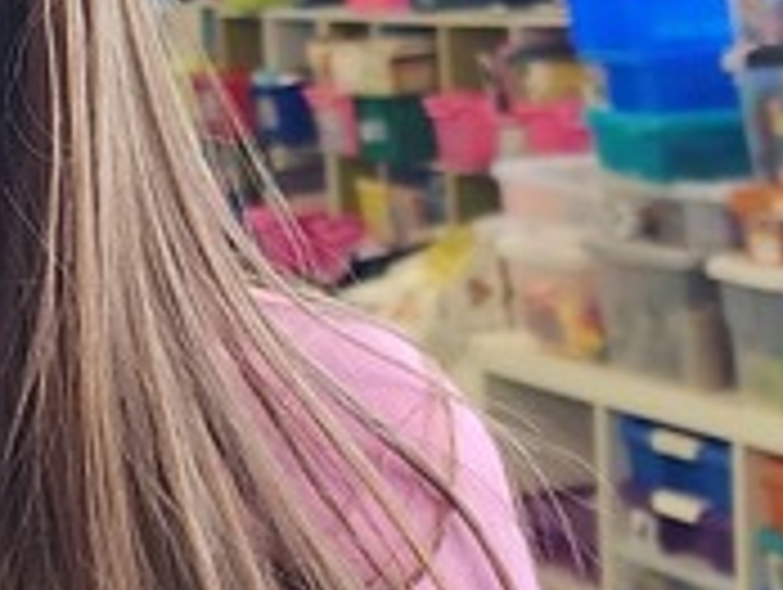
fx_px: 3058
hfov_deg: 14.6
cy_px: 604
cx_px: 328
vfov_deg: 10.9
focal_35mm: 135
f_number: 1.8
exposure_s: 1/180
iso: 200
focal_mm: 6.4
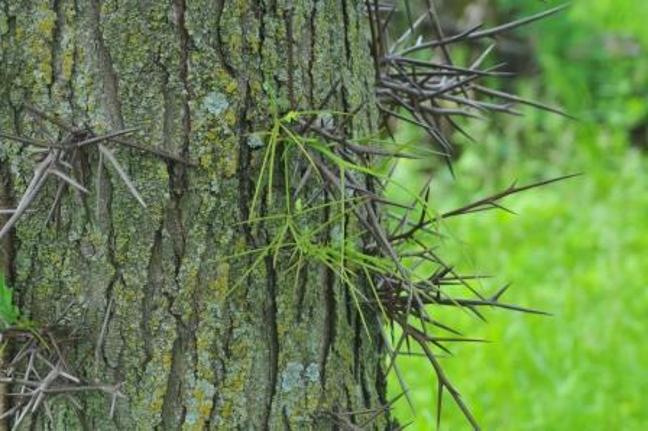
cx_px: 324
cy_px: 216
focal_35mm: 158
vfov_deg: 8.7
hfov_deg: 13.0
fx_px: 2833
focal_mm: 105
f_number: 6.3
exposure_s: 1/160
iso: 200
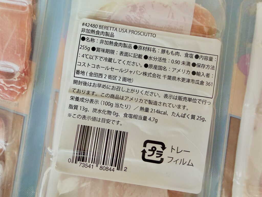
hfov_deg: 71.6
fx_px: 182
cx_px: 131
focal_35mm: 24
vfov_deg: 56.8
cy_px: 98
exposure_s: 1/50
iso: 250
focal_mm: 2.22
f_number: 2.2
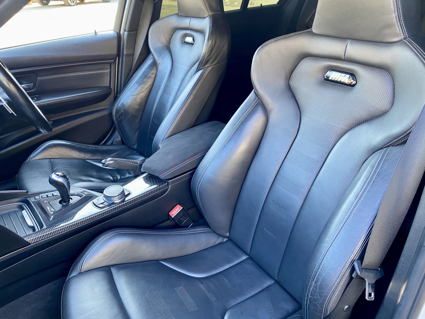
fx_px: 319
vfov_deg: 53.1
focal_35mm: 26
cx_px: 212
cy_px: 160
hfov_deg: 67.3
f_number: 1.8
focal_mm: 4.25
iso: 125
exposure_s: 1/67
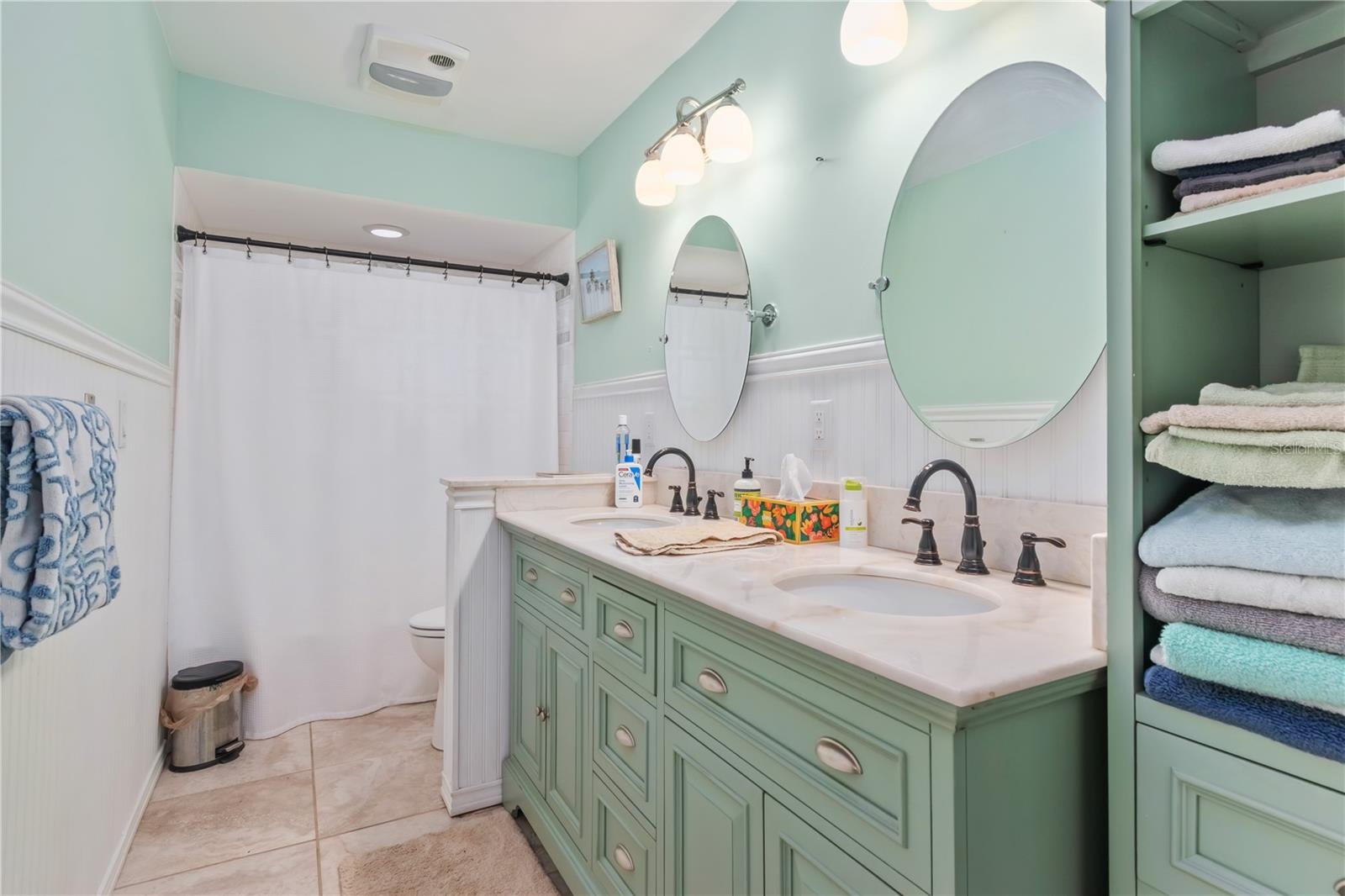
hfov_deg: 92.5
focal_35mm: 17
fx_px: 644
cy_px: 448
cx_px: 672
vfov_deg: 69.6
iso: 250
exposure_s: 1/4
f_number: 9
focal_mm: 11.5
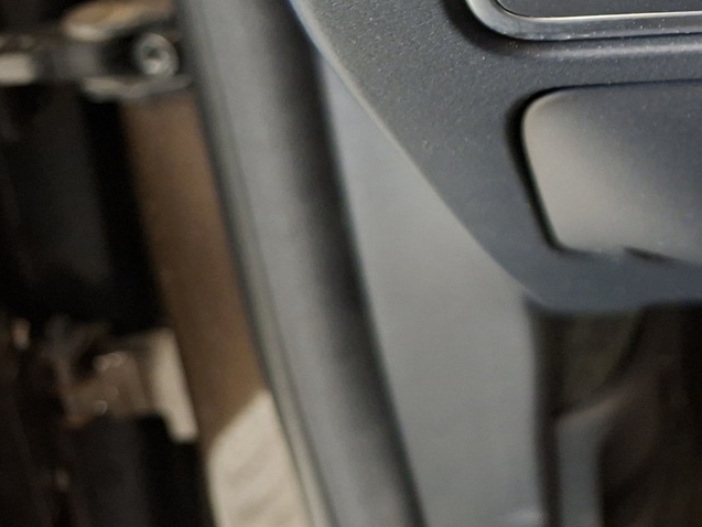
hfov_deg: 32.5
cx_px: 765
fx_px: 1055
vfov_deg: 26.0
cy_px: -43
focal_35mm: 52
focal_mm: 5.54
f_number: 1.8
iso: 800
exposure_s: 1/25
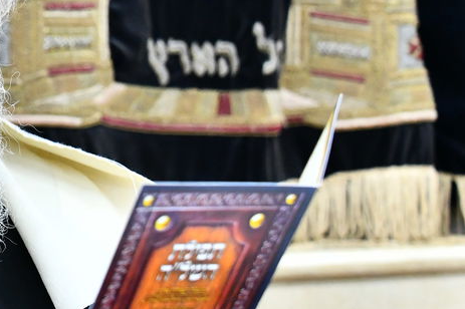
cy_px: 74
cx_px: -64
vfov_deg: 11.3
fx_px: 1562
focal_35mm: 121
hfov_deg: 16.4
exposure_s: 1/125
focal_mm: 40
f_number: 5.6
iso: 3200
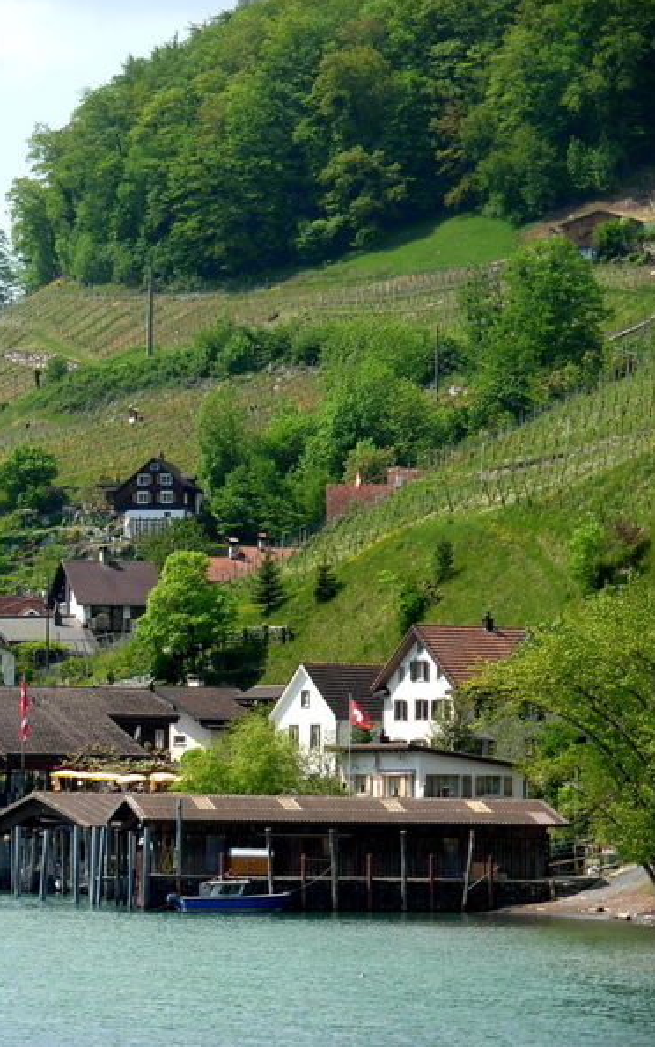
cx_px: 46
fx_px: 4968
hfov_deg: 7.5
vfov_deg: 12.0
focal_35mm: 174
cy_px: 521
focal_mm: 20.2
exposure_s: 1/542
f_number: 4.3
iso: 79
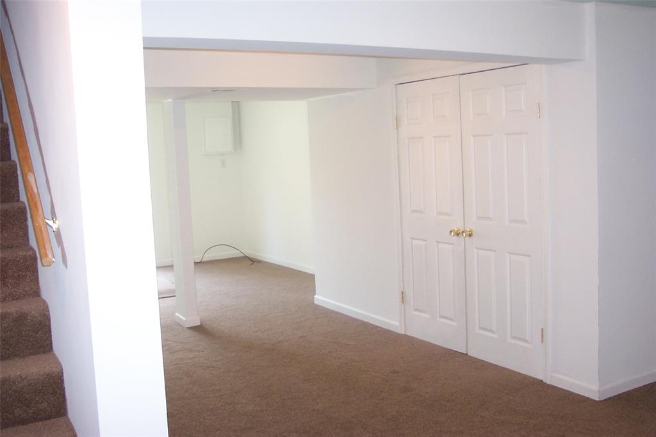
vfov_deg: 35.0
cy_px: 218
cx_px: 328
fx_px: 692
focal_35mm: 38
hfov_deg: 50.7
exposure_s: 1/30
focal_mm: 8
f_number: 2.8
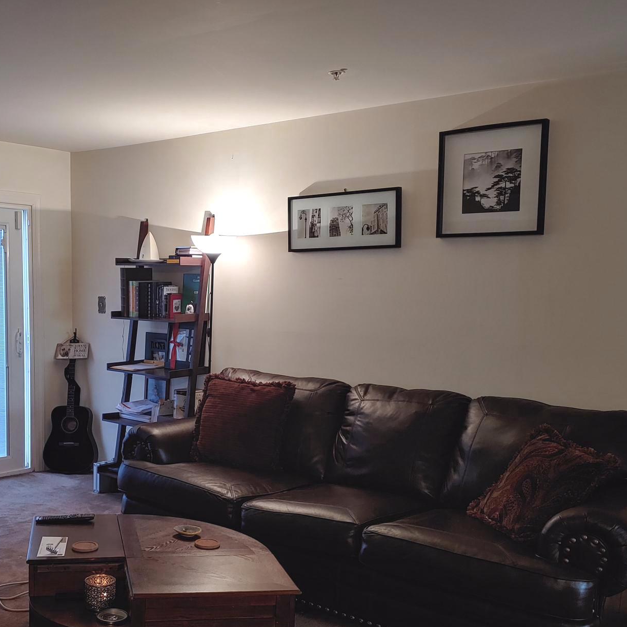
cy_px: 384
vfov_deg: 44.6
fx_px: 758
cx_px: 198
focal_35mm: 37
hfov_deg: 44.1
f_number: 1.5
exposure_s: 1/60
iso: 150
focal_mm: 4.23
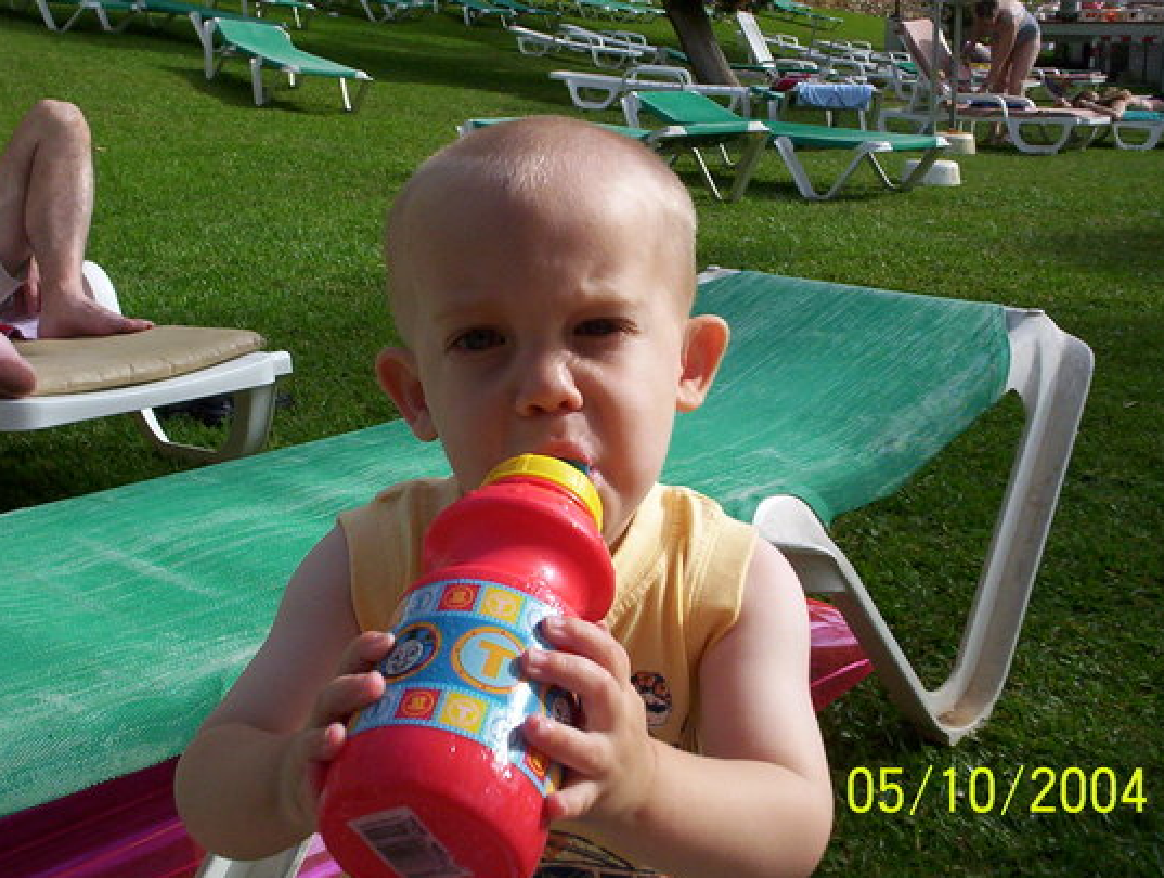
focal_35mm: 45
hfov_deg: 42.0
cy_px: 399
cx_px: 529
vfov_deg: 32.3
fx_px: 1516
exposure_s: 1/803
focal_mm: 4.99
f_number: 4.5
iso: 100
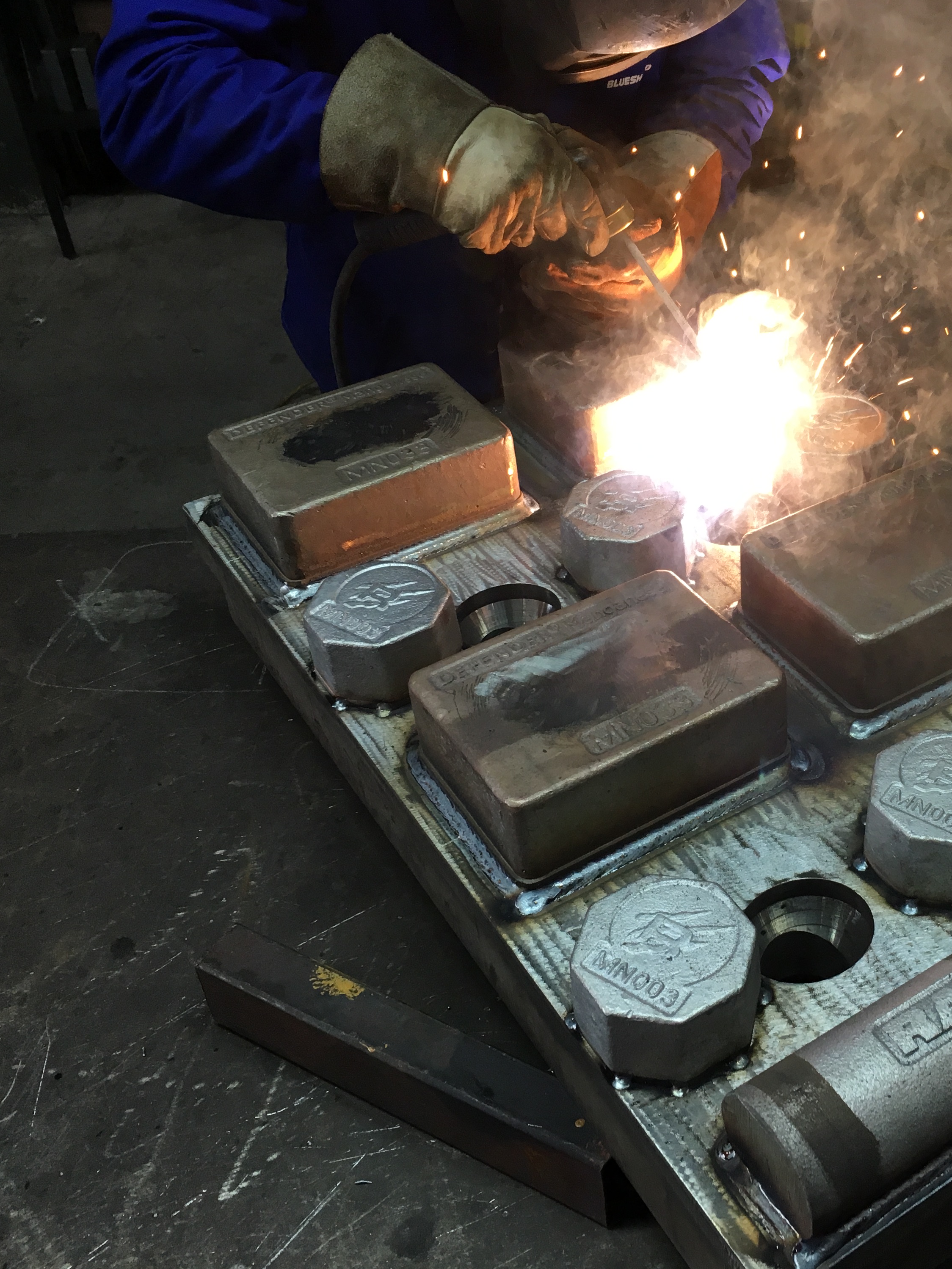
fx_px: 1430
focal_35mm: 39
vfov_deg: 47.9
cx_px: 748
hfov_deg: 35.7
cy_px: 631
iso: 32
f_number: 2.2
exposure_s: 1/30
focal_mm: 4.15
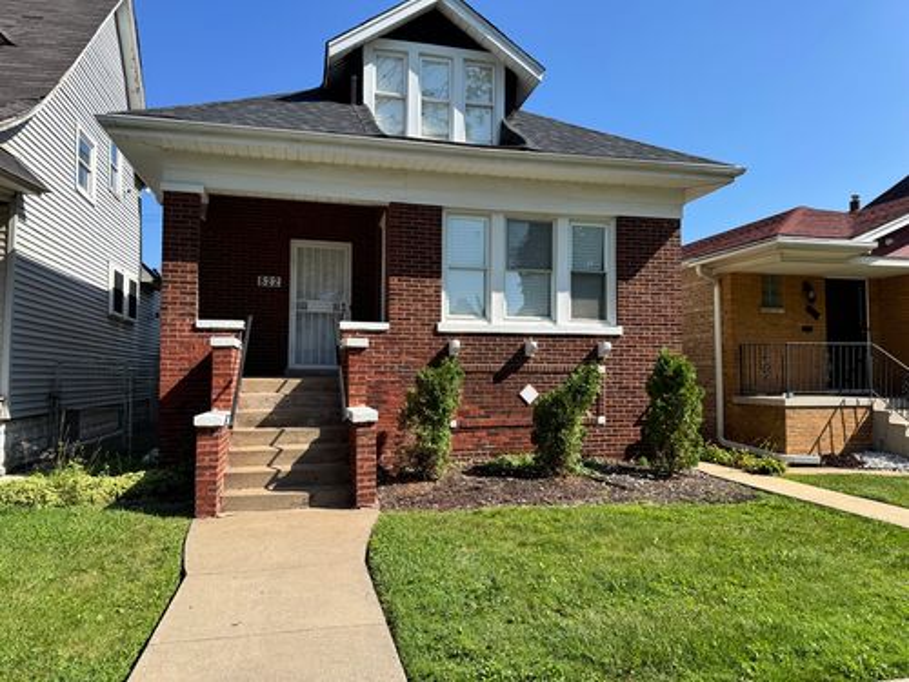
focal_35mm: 24
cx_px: 454
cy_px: 341
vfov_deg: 56.8
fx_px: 630
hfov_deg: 71.6
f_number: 1.78
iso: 80
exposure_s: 1/3096
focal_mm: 6.76
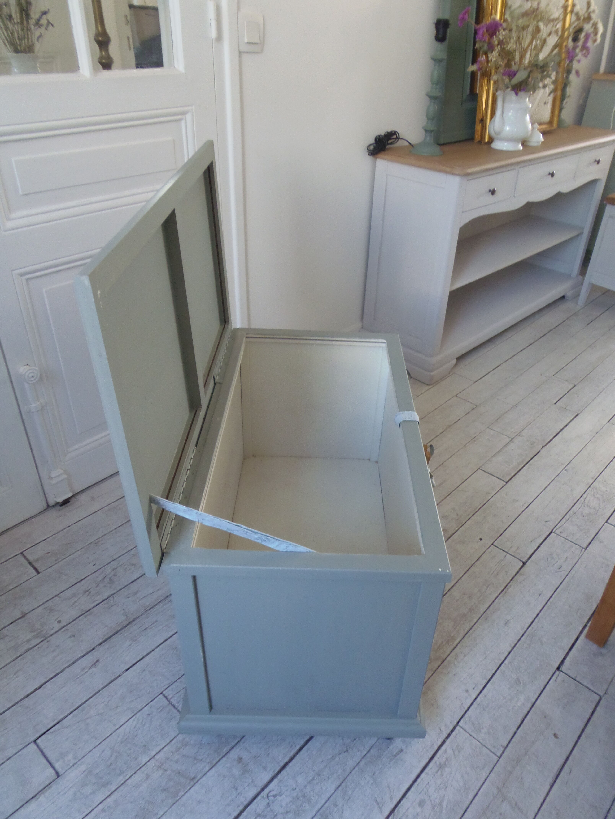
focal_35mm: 24
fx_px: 569
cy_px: 410
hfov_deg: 56.8
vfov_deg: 71.6
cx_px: 308
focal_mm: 4.3
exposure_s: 1/30
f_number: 2.9
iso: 160
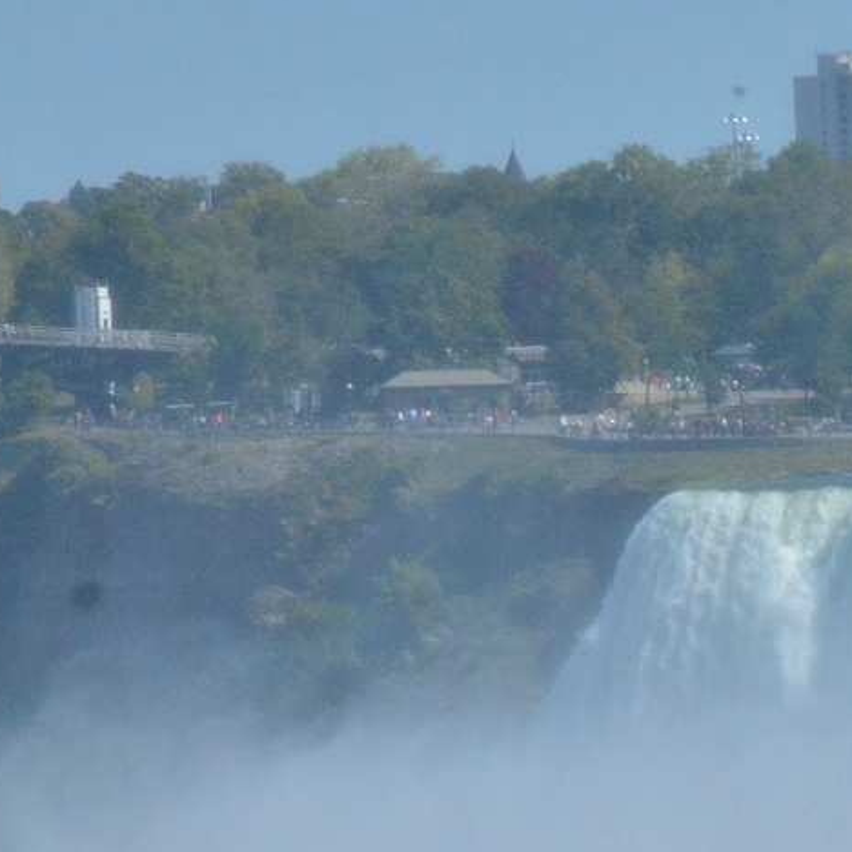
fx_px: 12710
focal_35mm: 456
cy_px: 775
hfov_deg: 3.8
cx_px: 1400
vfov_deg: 3.8
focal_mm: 105
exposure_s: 1/1600
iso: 1000
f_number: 10
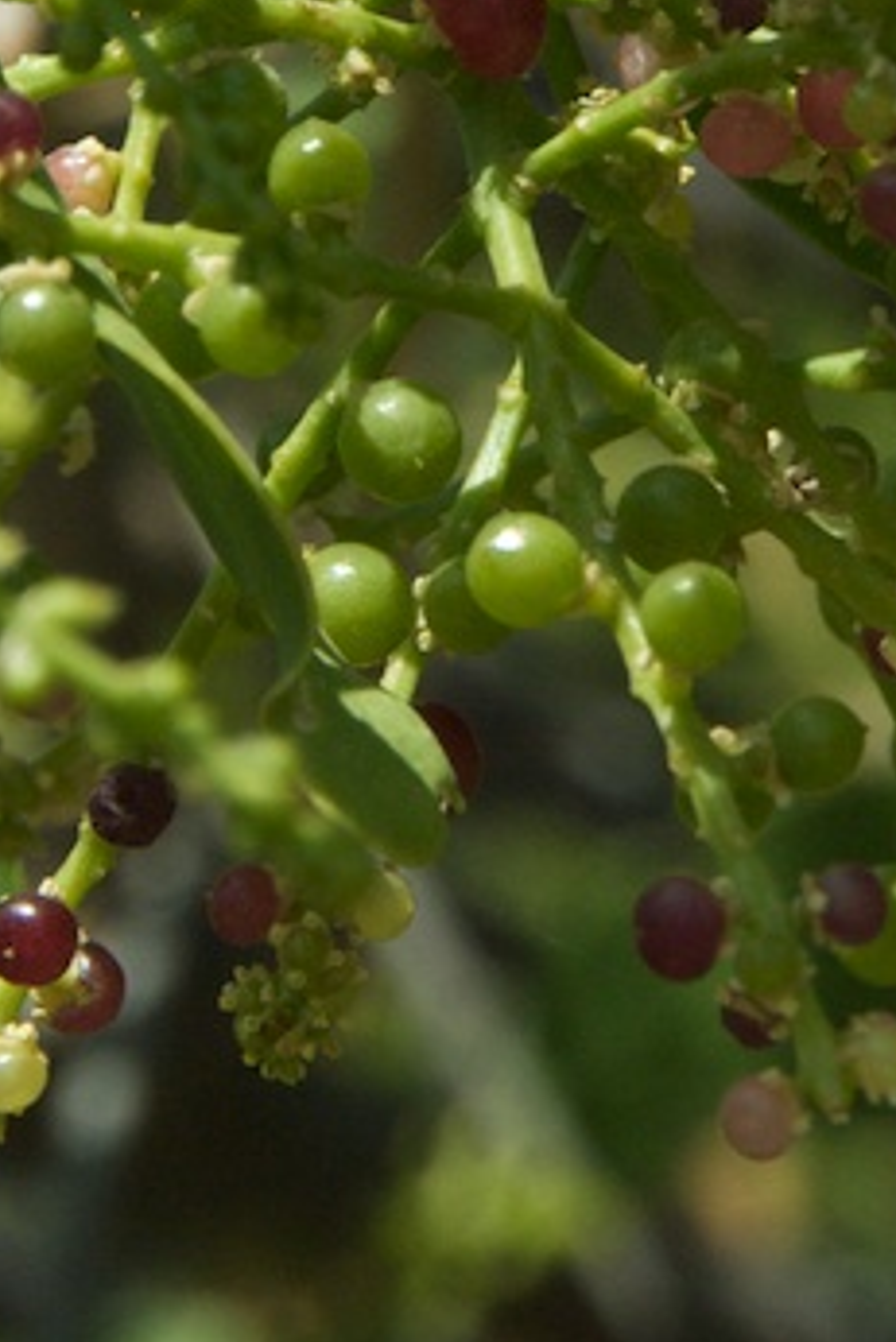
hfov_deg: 1.6
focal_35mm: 868
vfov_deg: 2.4
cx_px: 456
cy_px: -287
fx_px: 32370
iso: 400
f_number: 16
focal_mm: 200
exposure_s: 1/125
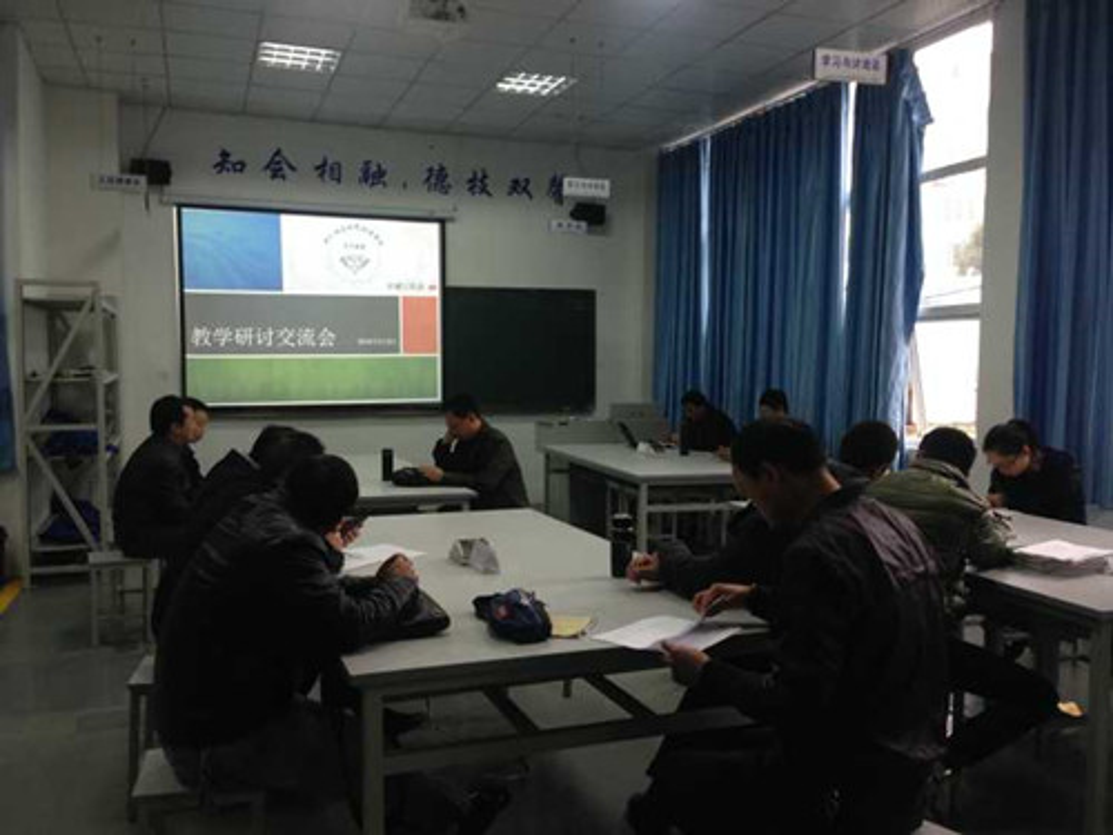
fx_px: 1061
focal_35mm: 33
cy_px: 418
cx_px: 556
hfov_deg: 55.4
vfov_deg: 42.9
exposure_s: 1/20
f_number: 2.4
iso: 100
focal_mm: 4.12
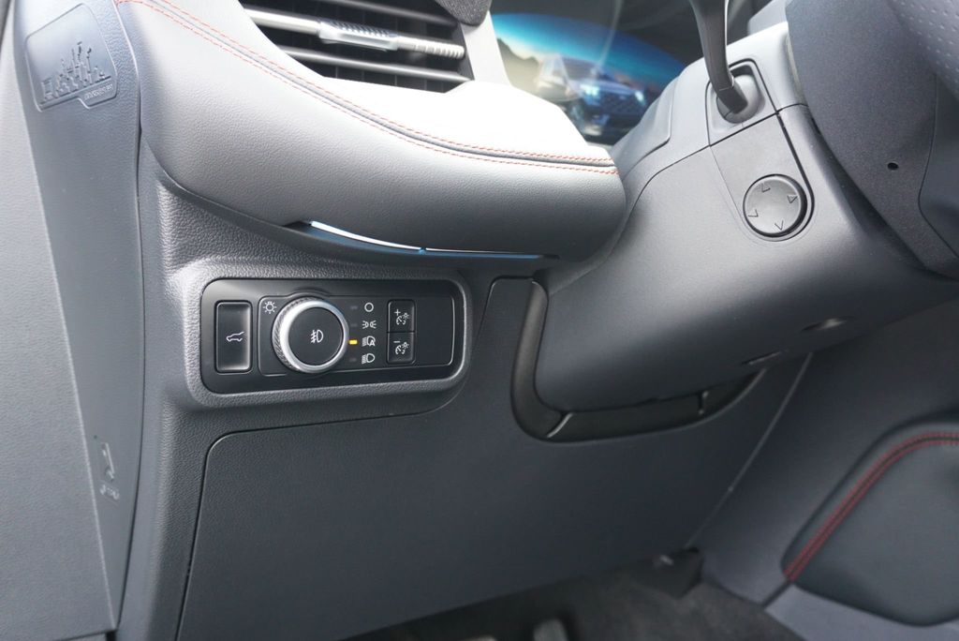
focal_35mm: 30
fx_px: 800
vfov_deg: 43.7
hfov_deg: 61.9
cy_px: 320
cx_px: 480
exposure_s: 1/160
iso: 1250
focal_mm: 20
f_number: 4
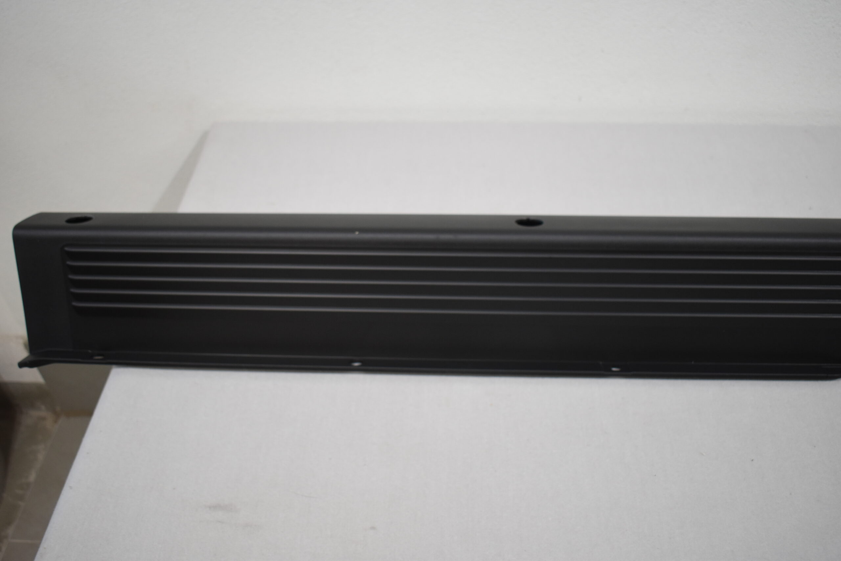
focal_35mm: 34
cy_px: 280
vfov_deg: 38.4
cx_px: 420
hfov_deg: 55.1
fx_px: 806
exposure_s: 1/200
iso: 800
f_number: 3.8
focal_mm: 23
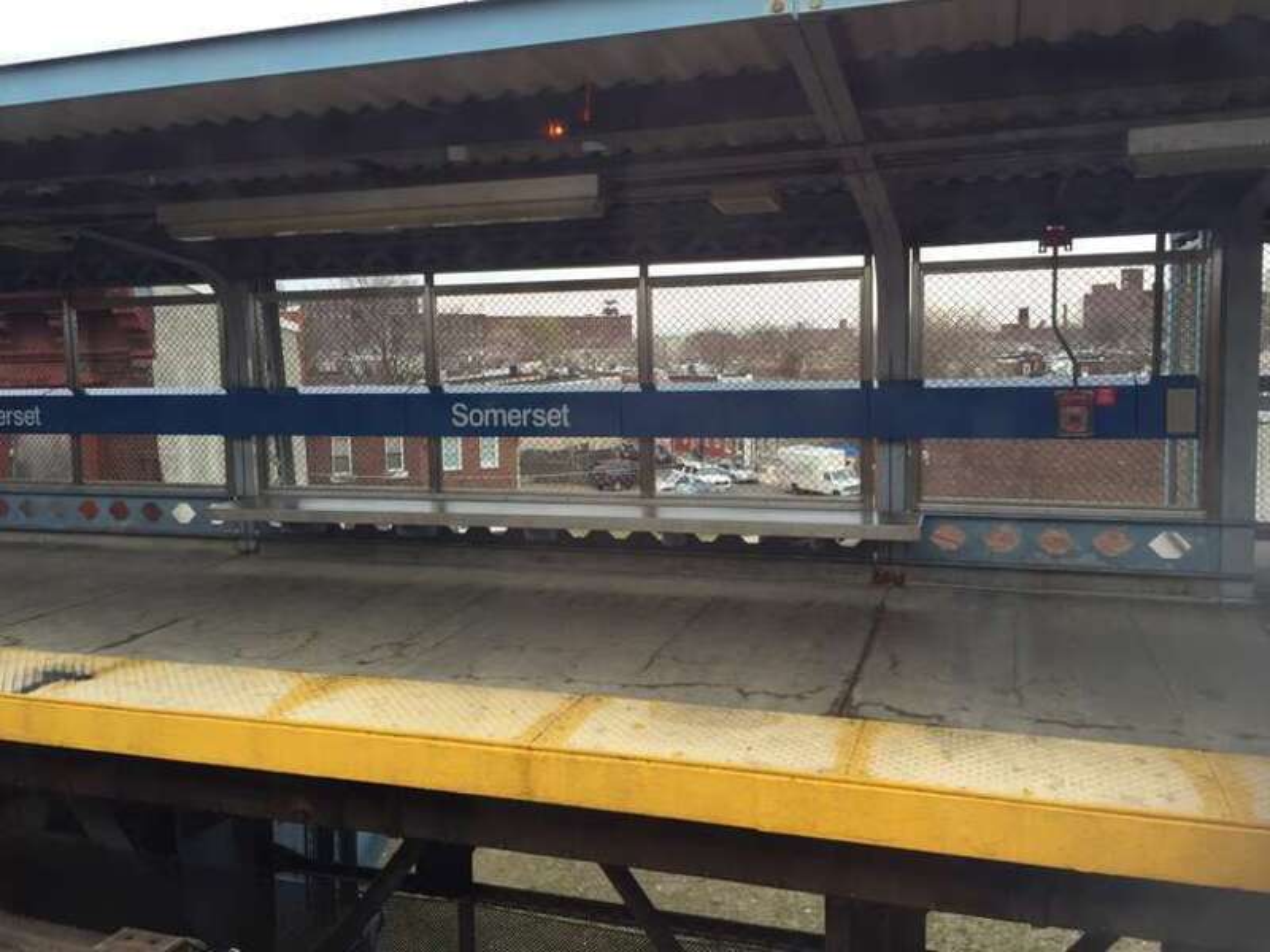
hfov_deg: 61.7
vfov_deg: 48.2
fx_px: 1064
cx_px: 635
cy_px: 476
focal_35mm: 29
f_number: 2.2
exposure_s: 1/120
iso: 32
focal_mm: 4.15
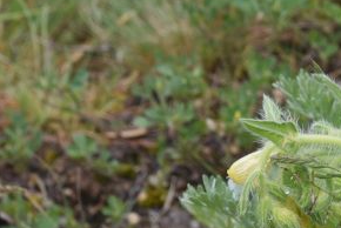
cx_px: 650
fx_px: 2124
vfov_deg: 6.1
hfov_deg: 8.7
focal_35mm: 224
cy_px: 254
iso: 500
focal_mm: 50
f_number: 13
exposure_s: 1/125
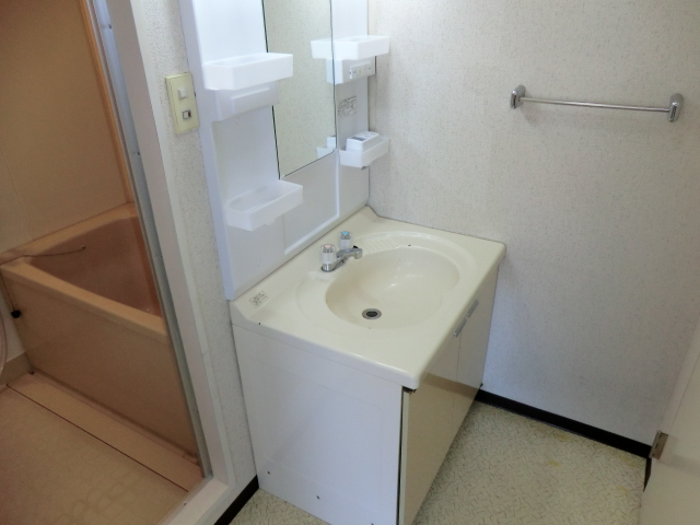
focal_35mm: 24
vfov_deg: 56.8
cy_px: 262
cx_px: 350
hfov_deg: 71.6
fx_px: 485
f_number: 3.2
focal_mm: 4.3
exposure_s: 1/60
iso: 160
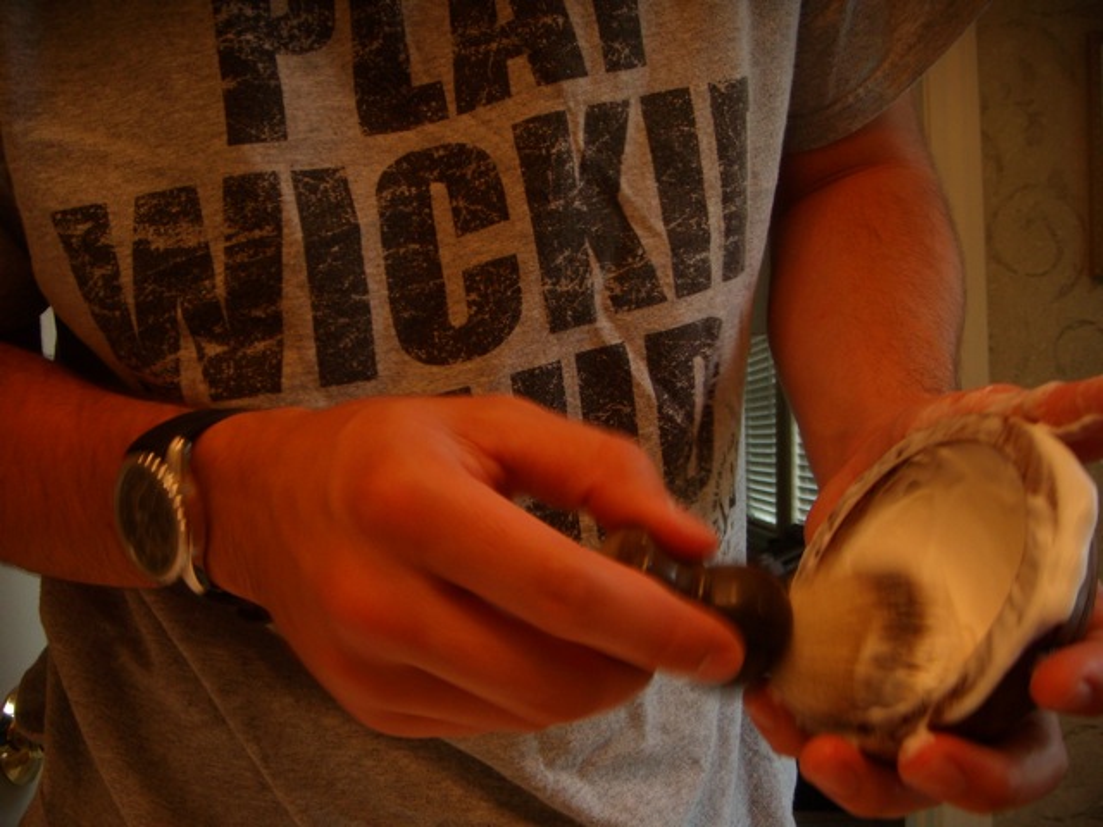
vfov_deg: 37.7
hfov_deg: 49.0
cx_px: 552
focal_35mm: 38
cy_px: 414
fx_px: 1211
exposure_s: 1/42.5
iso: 64
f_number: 3.5
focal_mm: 6.4
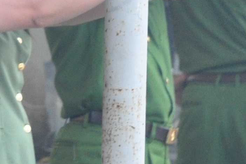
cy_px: -94
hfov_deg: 3.2
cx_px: -321
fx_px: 4389
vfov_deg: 2.1
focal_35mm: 643
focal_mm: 70
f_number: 5
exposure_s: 1/250
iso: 800
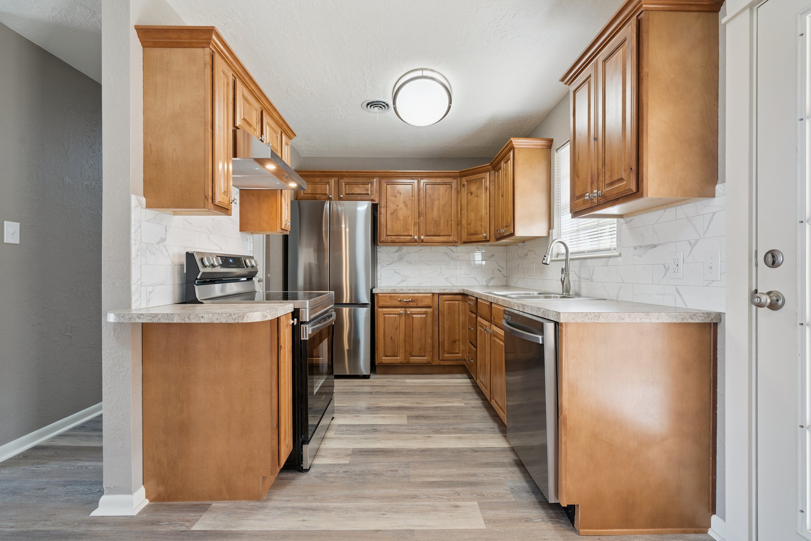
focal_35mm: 16
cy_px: 270
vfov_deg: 73.8
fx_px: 360
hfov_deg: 96.7
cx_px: 406
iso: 200
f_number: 7.1
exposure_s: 1/15
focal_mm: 16
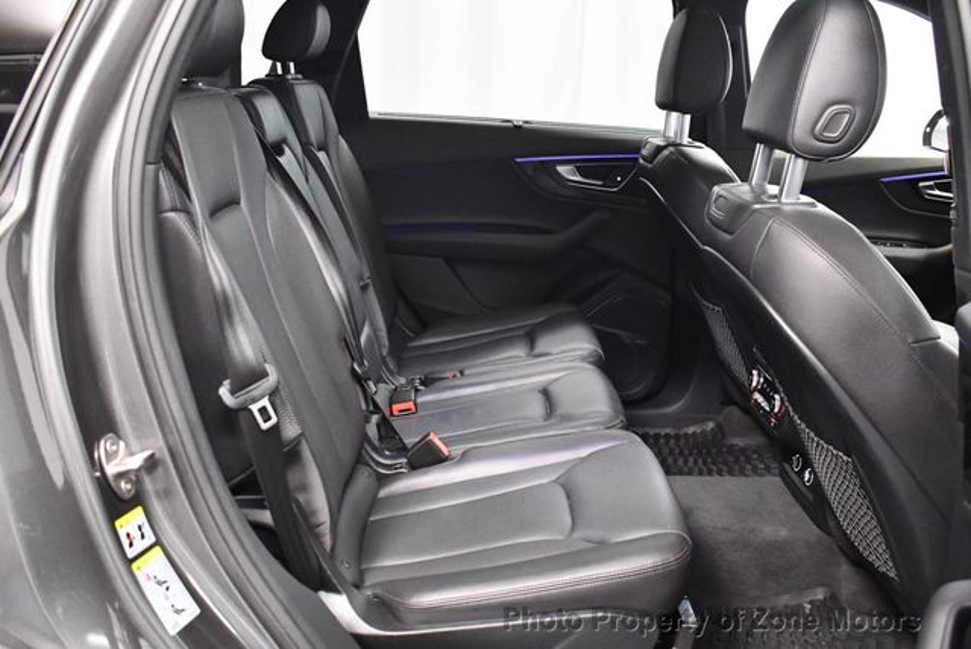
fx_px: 972
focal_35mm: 36
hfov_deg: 53.1
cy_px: 324
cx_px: 486
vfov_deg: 36.9
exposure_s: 1/60
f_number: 3.5
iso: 5000
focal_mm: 18
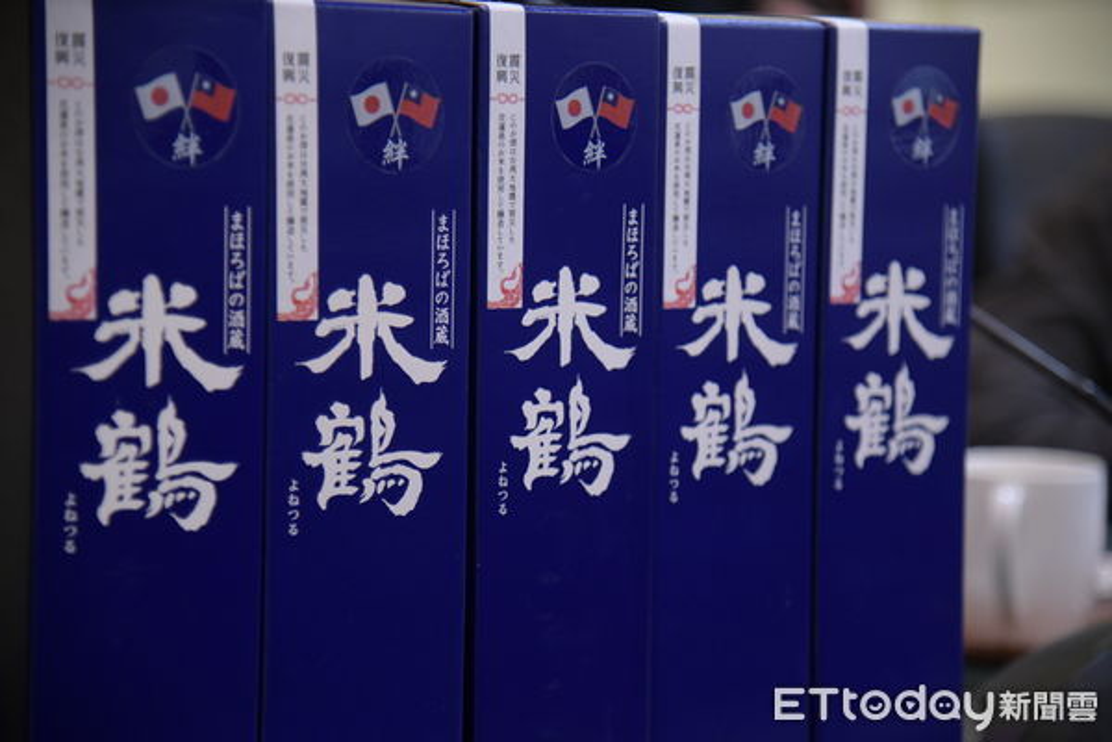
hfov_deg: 19.5
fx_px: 3243
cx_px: 556
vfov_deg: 13.0
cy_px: 371
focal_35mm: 105
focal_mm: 105
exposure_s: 1/200
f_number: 4
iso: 2500
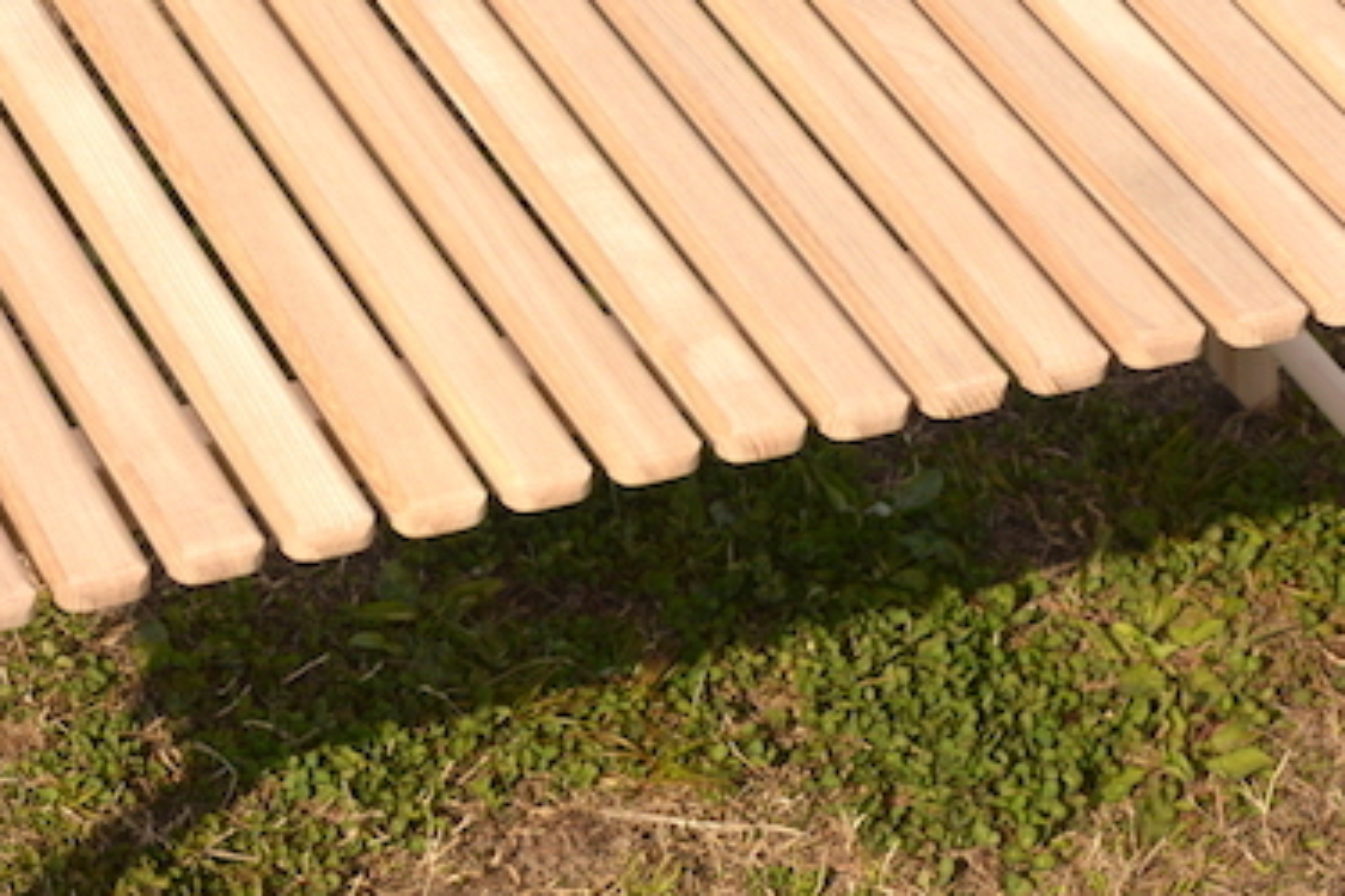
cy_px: 545
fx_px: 4782
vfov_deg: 10.7
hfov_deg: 15.9
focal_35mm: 128
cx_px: 265
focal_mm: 48
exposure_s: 1/1600
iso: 400
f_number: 8
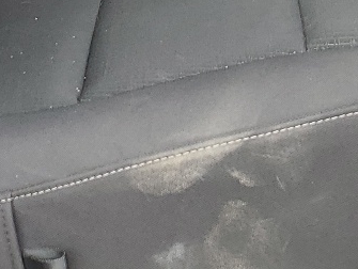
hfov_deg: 15.6
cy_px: -183
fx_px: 1284
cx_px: 337
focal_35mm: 124
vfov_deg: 11.3
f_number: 1.5
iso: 50
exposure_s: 1/238
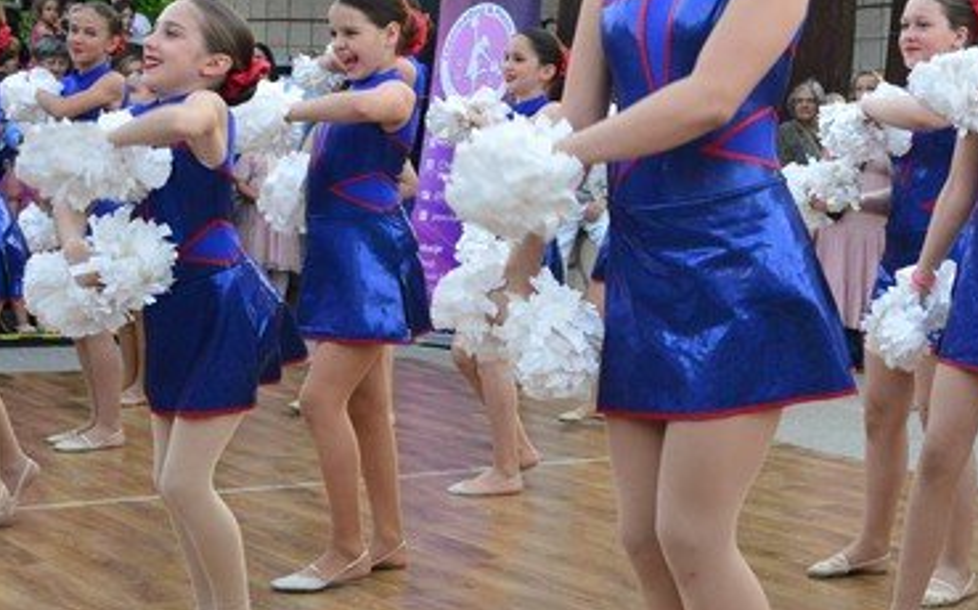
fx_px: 1731
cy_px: 170
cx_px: 811
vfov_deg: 19.9
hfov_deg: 30.6
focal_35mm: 65
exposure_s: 1/320
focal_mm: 28
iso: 4000
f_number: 9
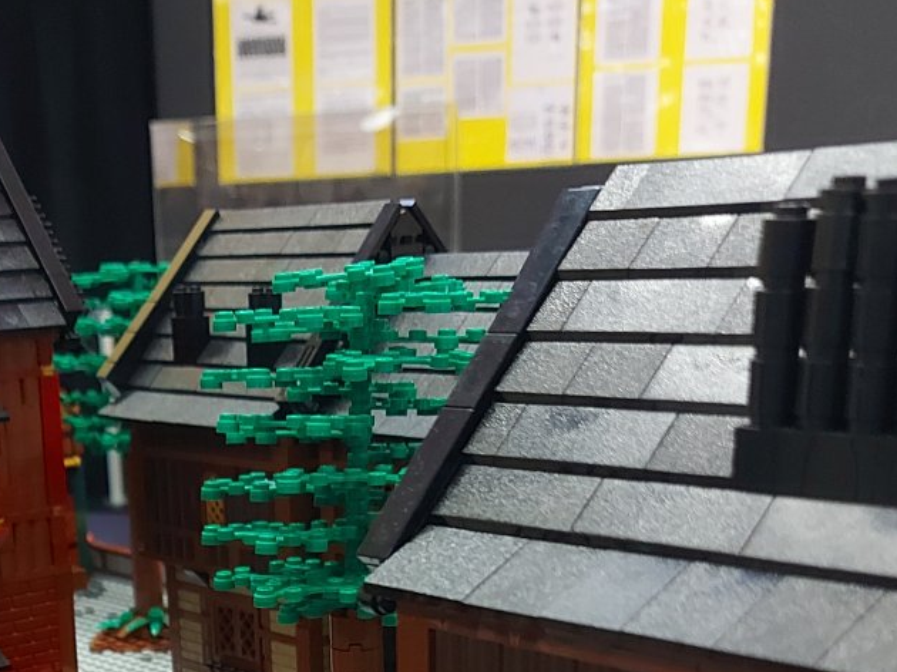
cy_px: 804
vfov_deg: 22.2
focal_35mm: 61
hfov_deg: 30.8
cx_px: 162
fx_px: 1580
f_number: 1.8
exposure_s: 1/50
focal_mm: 5.23
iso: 250
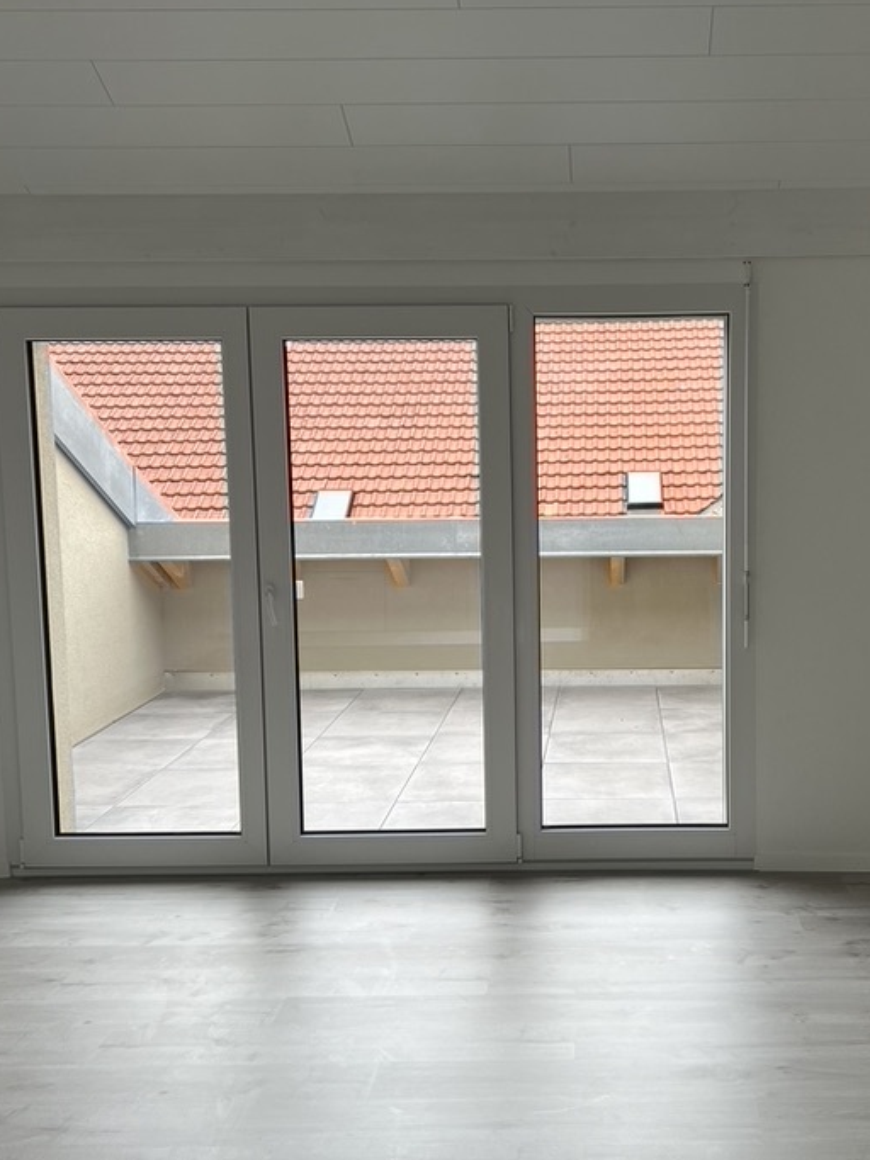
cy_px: 574
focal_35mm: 39
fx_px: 1307
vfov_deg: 47.9
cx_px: 629
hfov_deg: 36.1
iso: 40
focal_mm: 5.7
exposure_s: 1/238
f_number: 1.5
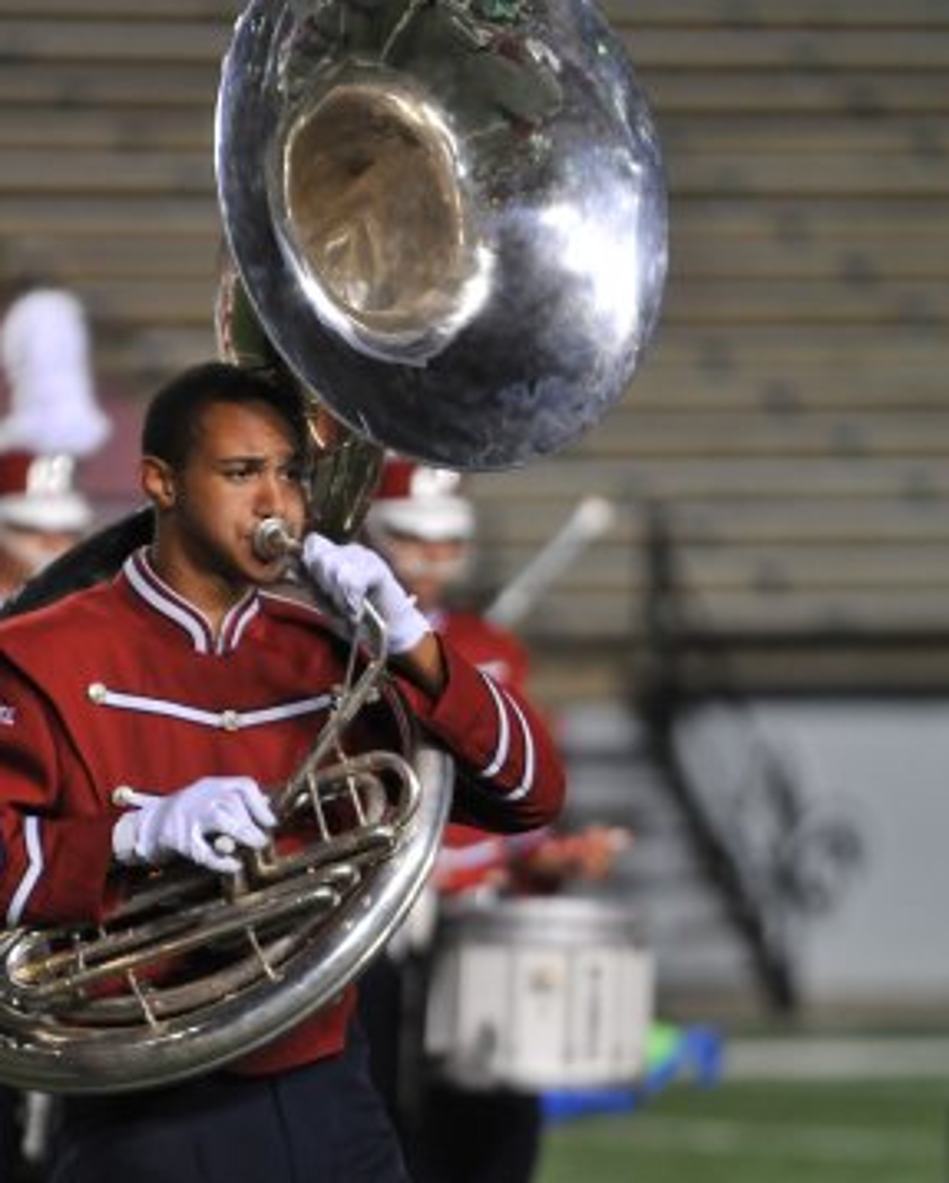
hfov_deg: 3.3
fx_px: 16515
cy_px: 813
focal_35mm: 471
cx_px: 342
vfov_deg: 4.1
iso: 800
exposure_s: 1/500
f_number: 2.8
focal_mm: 200
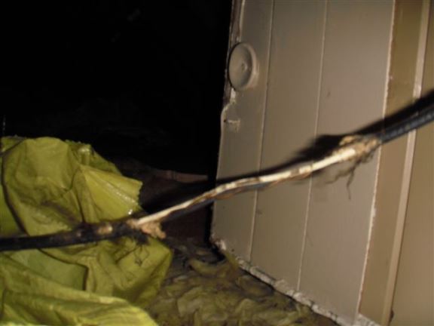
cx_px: 217
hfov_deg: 49.0
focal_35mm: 38
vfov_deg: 37.7
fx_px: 476
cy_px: 163
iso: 125
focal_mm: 6.7
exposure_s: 1/30
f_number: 3.5
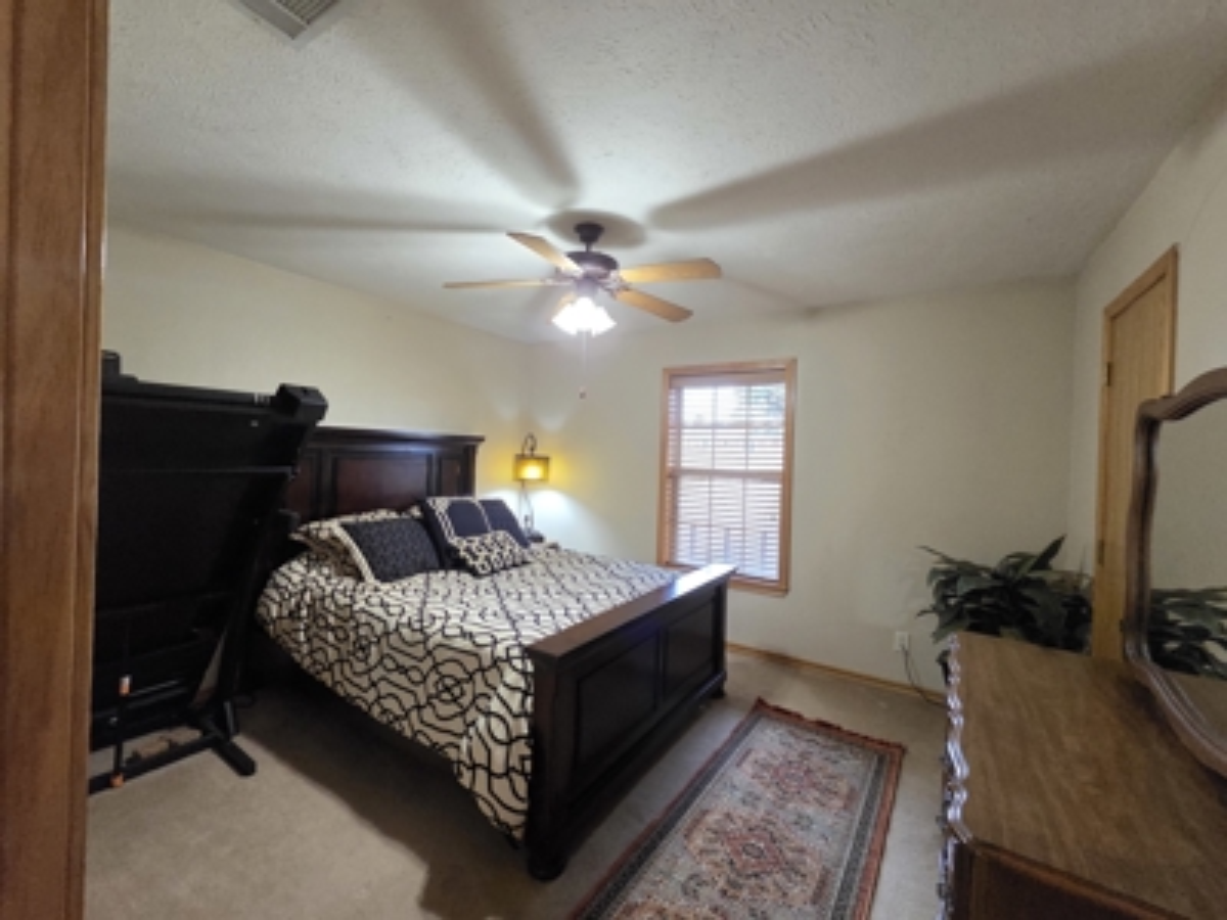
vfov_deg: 89.9
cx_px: 614
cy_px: 460
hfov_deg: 106.2
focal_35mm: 13
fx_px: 461
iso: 1600
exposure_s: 1/60
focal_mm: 2.2
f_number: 2.2
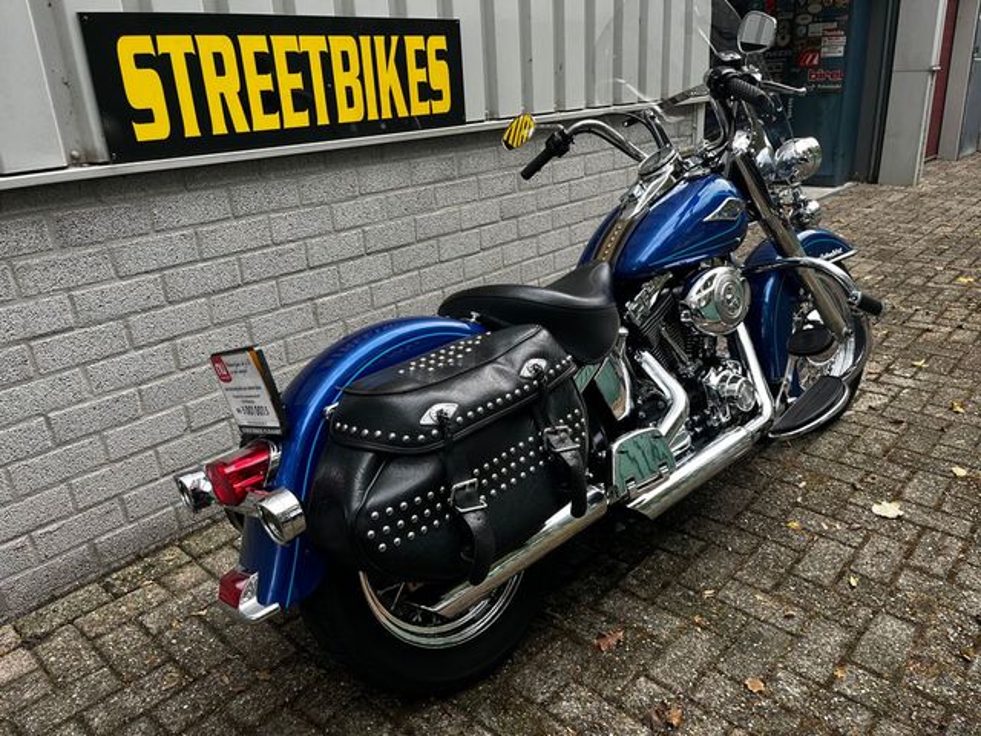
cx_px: 490
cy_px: 368
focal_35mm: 26
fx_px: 737
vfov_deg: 53.1
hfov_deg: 67.3
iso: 64
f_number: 1.6
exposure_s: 1/121
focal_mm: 5.1
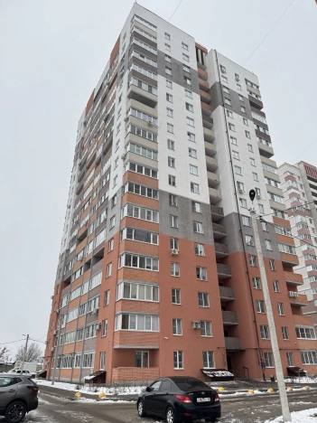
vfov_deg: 71.6
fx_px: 293
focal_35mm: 24
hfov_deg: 56.8
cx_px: 158
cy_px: 212
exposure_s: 1/121
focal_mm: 6.76
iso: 64
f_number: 1.78
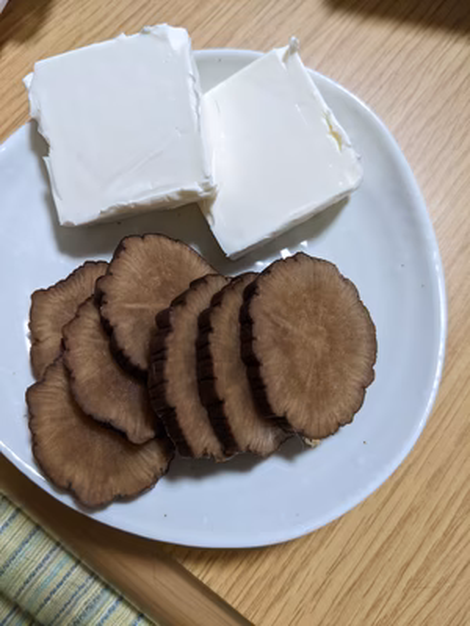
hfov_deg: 51.4
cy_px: 313
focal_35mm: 27
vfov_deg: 65.3
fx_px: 489
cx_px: 235
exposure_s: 1/25
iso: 124
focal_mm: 4.38
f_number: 1.73
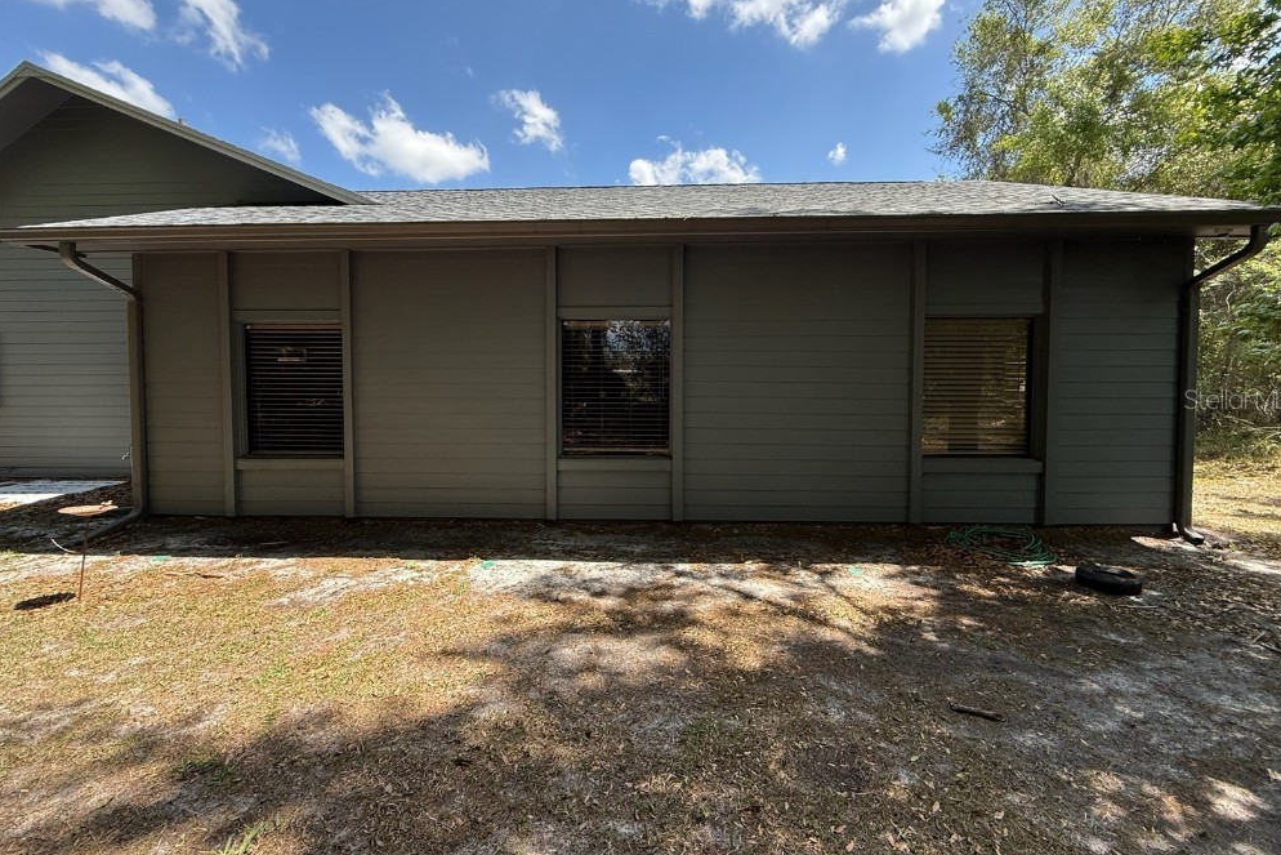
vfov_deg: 77.2
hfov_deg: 100.4
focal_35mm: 15
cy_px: 398
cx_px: 646
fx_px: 534
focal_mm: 2.22
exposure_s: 1/672
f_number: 2.2
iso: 50
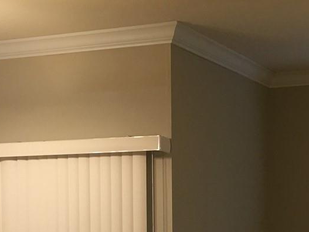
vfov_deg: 16.1
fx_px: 785
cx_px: 208
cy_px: 277
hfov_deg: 22.2
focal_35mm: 88
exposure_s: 1/15
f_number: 2.2
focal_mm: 4.15
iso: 40
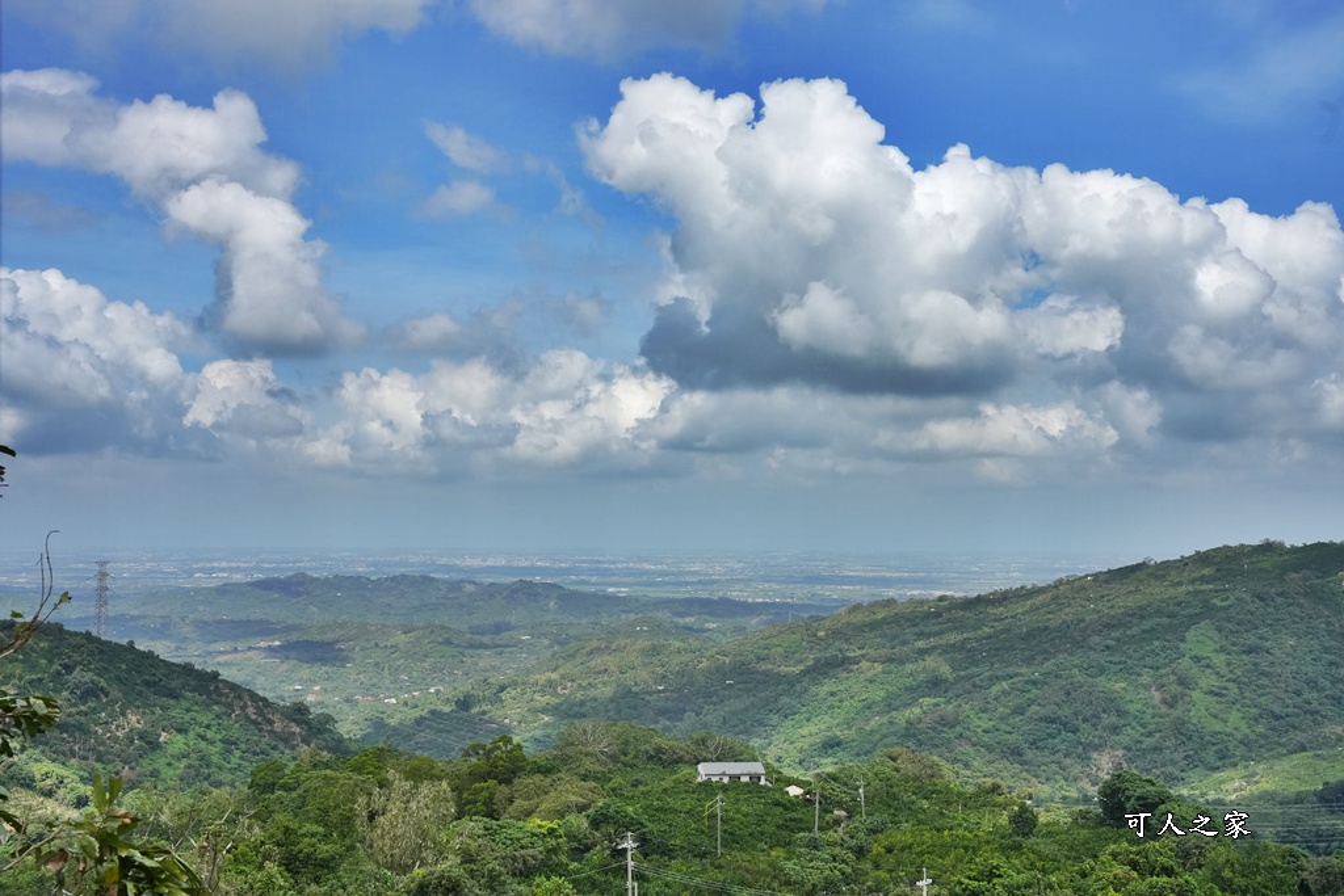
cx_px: 672
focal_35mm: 45
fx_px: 1665
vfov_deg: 30.1
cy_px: 448
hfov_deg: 44.0
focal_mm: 44.6
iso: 1600
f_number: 10
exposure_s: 1/3200
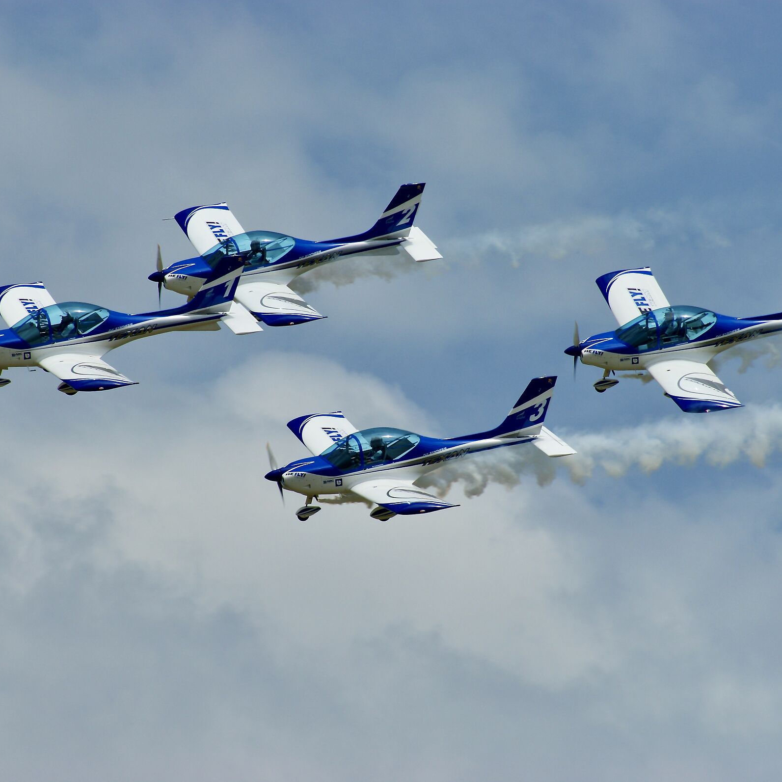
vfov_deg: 3.0
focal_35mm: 576
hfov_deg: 3.0
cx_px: 417
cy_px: 391
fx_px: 14722
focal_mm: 300
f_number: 8
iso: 100
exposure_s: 1/640
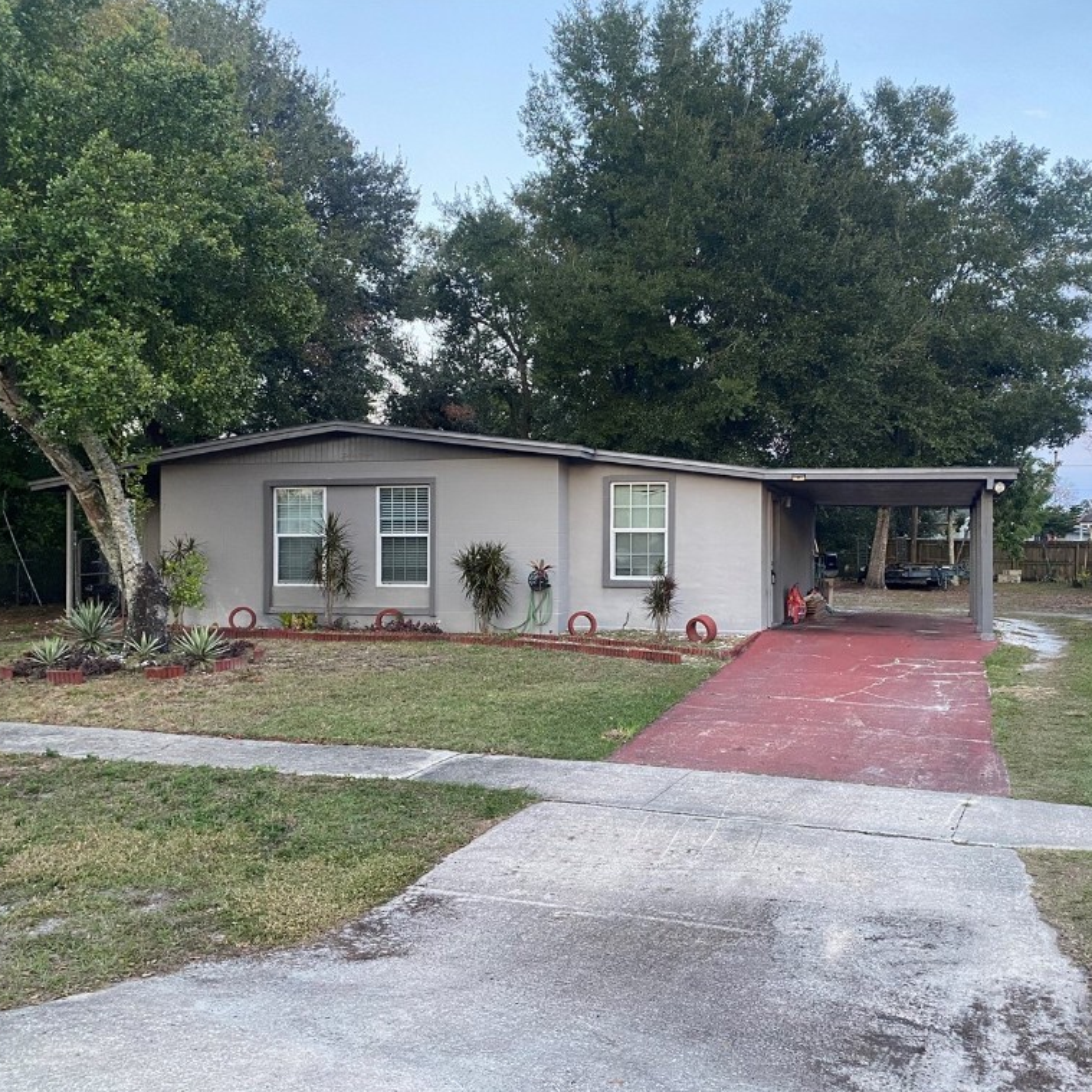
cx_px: 623
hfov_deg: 52.4
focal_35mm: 31
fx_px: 1106
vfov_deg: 52.5
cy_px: 550
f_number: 1.8
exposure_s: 1/60
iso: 200
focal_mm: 4.25
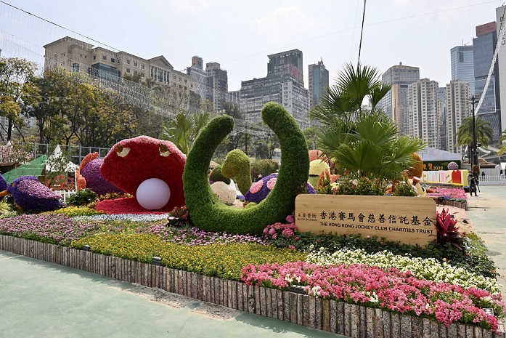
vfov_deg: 62.0
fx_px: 281
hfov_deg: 84.0
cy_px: 169
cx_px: 253
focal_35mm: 20
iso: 125
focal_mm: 20
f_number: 6.3
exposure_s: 1/1000
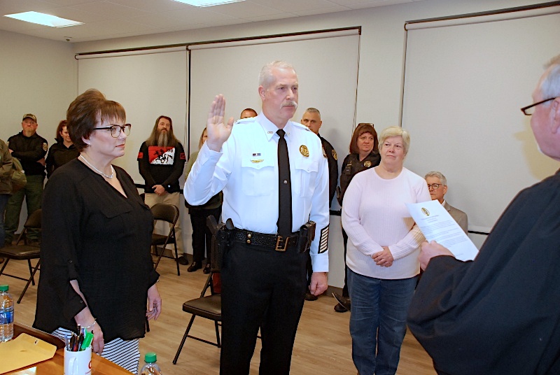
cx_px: 280
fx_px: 561
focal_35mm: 36
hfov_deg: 53.1
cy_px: 188
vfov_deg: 37.0
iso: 800
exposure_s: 1/60
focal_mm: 24
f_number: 4.8
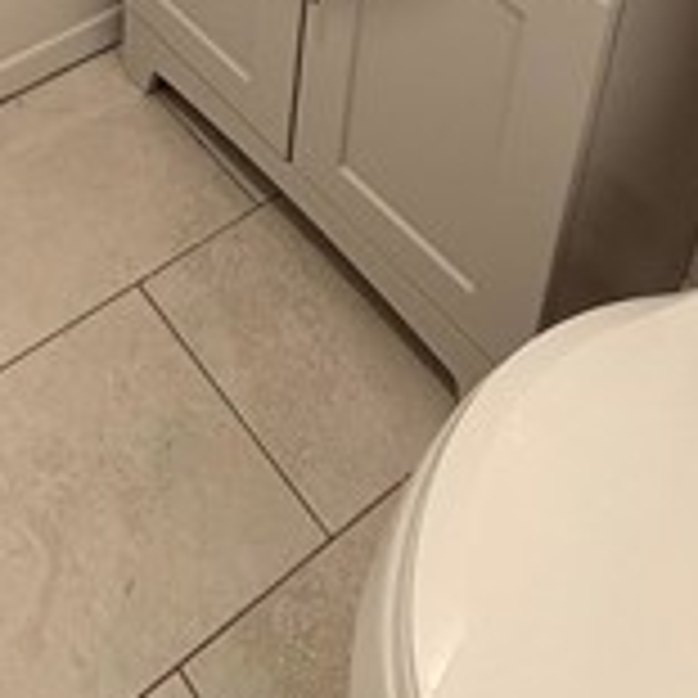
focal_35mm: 51
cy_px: -464
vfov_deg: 23.2
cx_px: -117
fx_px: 1163
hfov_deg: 29.3
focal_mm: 2.22
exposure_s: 1/120
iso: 80
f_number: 2.2
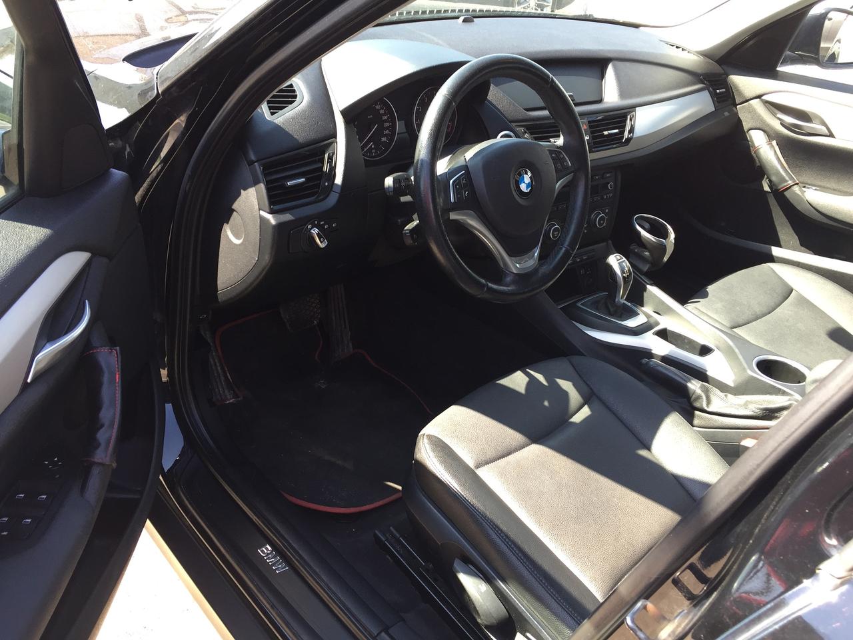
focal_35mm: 29
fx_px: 715
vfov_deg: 48.2
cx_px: 426
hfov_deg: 61.7
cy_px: 320
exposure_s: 1/120
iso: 40
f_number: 2.2
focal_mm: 4.15
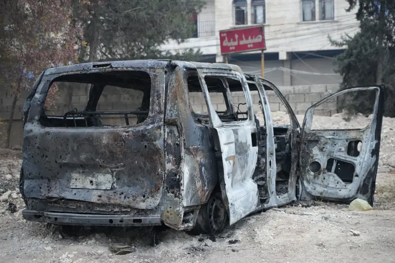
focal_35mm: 66
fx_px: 724
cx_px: 198
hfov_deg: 30.5
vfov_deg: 20.6
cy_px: 132
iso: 4000
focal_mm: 66
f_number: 4
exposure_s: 1/160
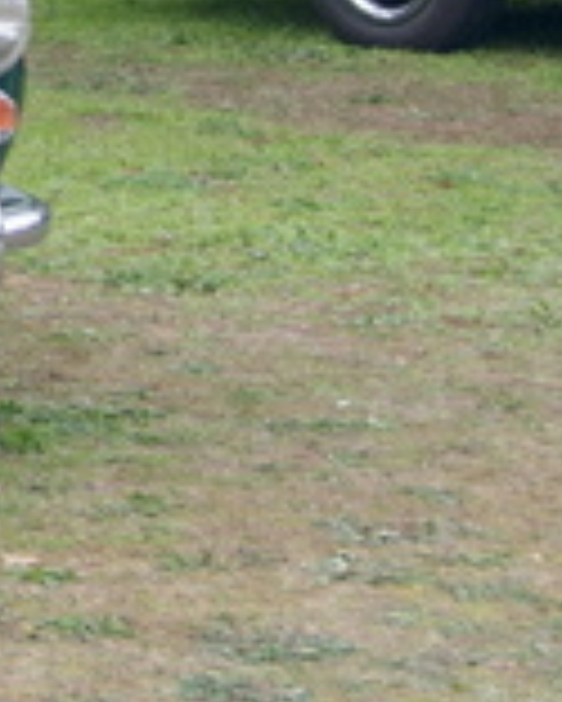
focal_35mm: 216
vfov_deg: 8.9
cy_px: -90
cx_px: -717
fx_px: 4487
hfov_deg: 6.8
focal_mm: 40
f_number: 6.3
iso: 100
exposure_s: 1/80
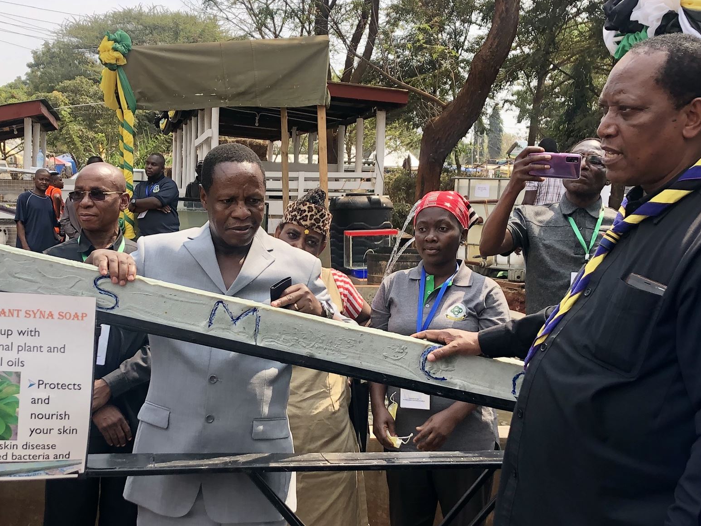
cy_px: 332
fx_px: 1033
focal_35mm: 51
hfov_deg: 37.3
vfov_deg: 28.5
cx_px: 270
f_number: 1.8
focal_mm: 4
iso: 20
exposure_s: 1/489
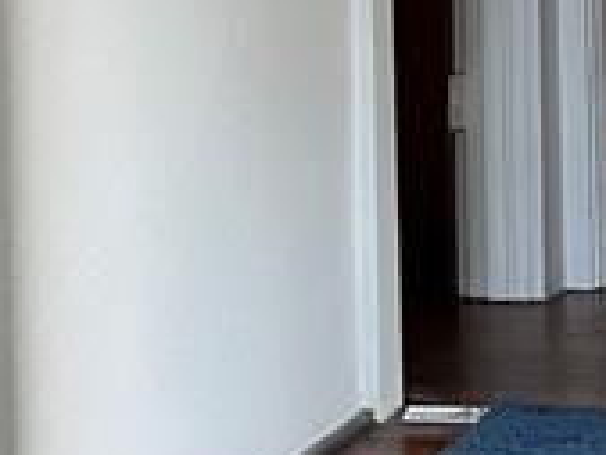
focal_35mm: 118
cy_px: -68
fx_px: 2067
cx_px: 366
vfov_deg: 12.3
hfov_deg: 16.7
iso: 400
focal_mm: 5.1
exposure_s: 1/60
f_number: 1.6
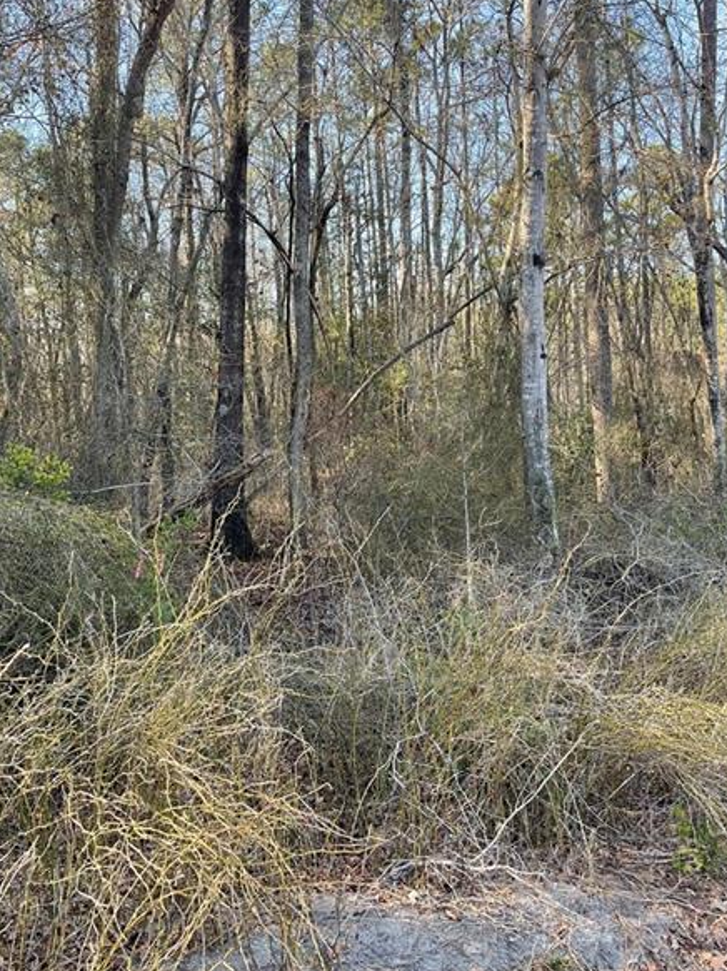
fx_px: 925
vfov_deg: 55.2
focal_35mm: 33
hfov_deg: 42.9
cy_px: 415
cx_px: 345
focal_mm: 5.1
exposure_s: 1/342
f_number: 1.6
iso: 32
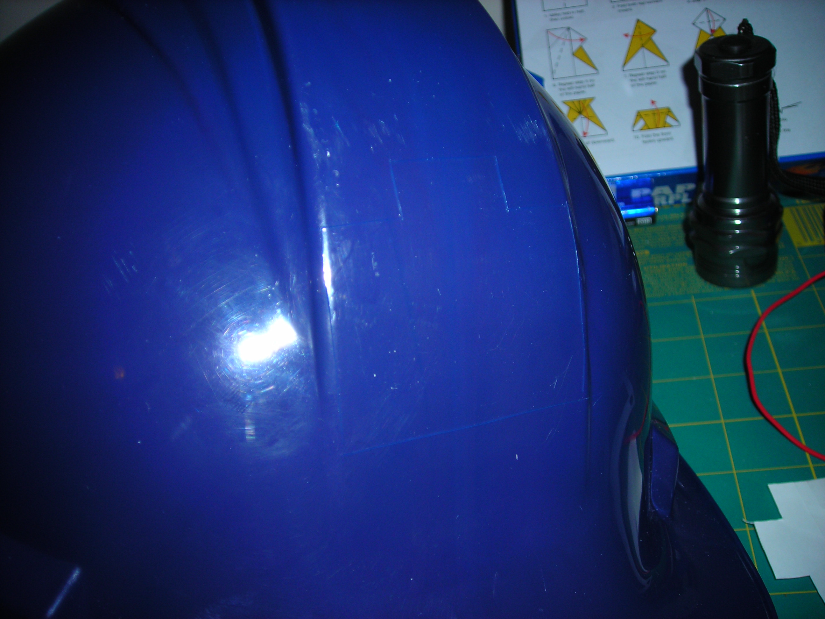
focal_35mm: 38
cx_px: 412
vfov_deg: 37.7
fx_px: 906
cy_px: 310
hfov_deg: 49.0
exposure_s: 1/60.1
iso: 50
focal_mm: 6.3
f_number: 6.4
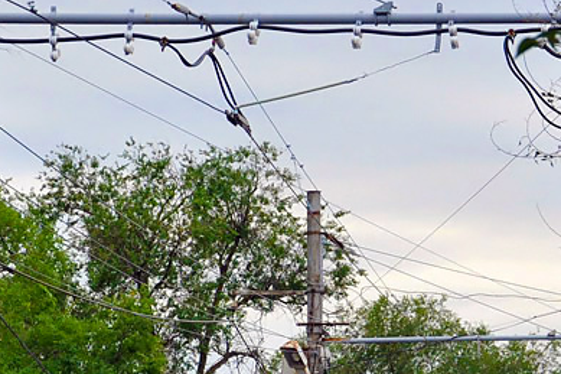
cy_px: 458
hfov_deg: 7.1
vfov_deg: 4.7
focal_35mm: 291
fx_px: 4533
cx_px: 495
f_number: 6.3
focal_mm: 58
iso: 200
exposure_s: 1/320
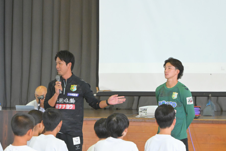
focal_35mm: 240
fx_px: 1507
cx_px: 107
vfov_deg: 5.7
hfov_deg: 8.6
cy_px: 85
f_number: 9
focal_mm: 140
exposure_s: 1/250
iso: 10000
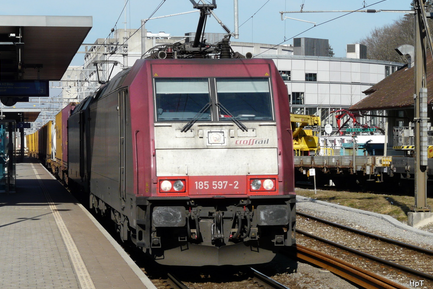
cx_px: 217
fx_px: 1275
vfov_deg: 12.9
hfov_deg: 19.3
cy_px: 132
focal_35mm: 106
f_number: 6.3
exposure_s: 1/400
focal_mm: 16.6
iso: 100
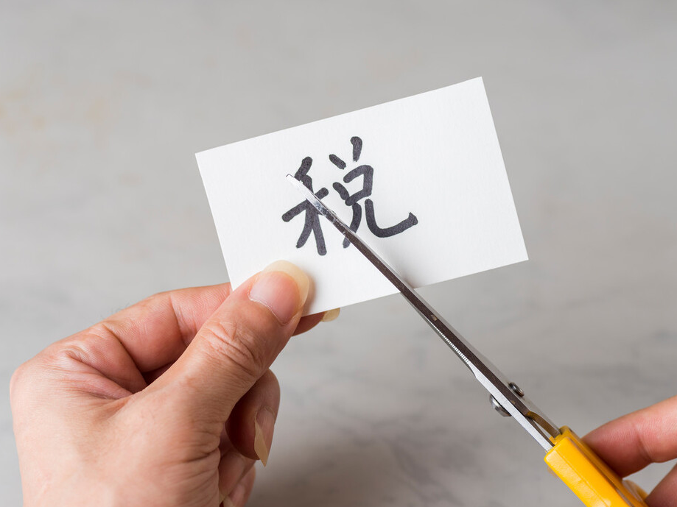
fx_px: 2210
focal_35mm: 113
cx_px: 301
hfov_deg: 17.4
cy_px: 253
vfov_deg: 13.1
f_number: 7.1
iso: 100
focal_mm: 90
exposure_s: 1/125
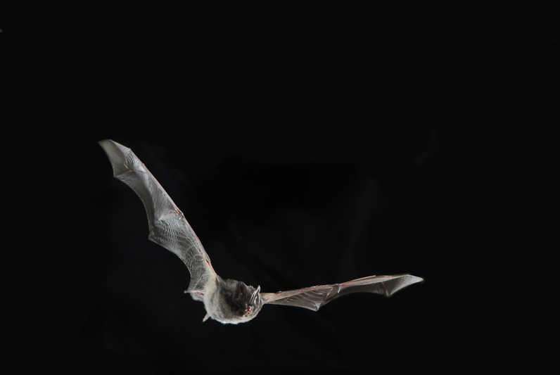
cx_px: 280
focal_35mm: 82
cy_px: 188
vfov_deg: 16.6
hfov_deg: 24.6
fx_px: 1285
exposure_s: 1/60
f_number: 8
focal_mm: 55
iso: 200
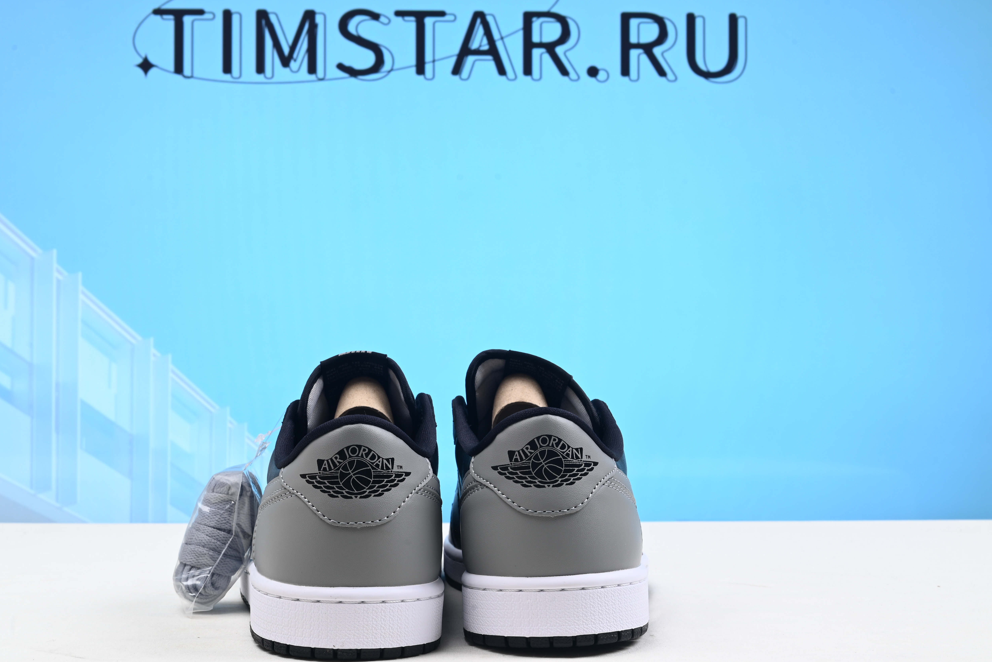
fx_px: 1295
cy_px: 363
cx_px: 415
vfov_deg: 28.7
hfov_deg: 41.8
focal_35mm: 47
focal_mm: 39
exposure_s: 1/2
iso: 100
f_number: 16
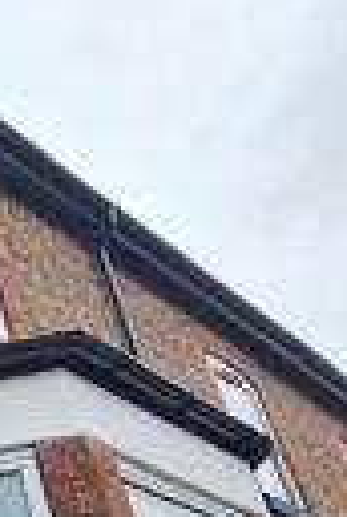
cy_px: 580
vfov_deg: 35.8
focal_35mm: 46
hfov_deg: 20.6
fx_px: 661
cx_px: -278
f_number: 2.2
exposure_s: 1/359
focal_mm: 2.2
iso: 80
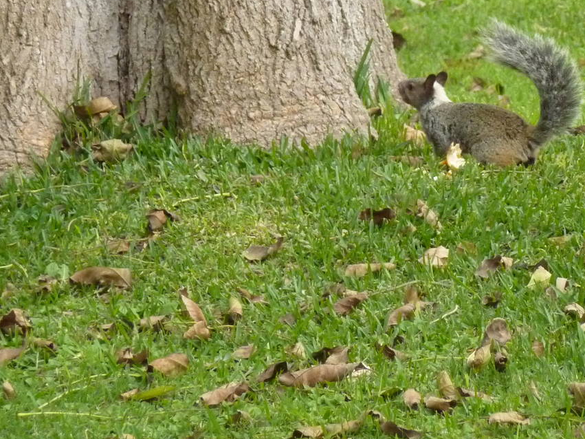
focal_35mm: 564
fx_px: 9530
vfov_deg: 2.6
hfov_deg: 3.5
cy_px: 89
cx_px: 429
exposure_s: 1/250
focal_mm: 49.2
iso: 500
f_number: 4.9
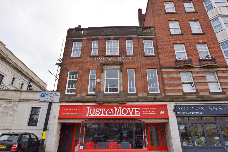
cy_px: 76
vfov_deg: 63.2
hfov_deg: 85.4
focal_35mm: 20
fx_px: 124
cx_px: 114
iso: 200
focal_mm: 13
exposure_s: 1/250
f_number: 8
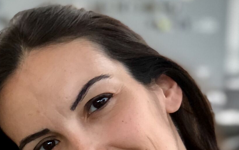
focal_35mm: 176
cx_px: 38
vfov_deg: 7.3
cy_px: 255
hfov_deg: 11.8
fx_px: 1146
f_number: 2.8
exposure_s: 1/30
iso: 200
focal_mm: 6.6
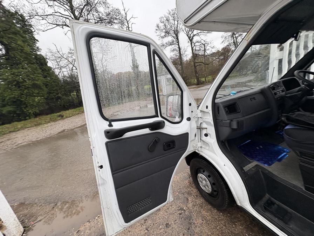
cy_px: 118
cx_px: 157
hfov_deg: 102.1
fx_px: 127
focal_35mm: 14
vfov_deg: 85.7
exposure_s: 1/99
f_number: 2.2
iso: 125
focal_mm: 2.22
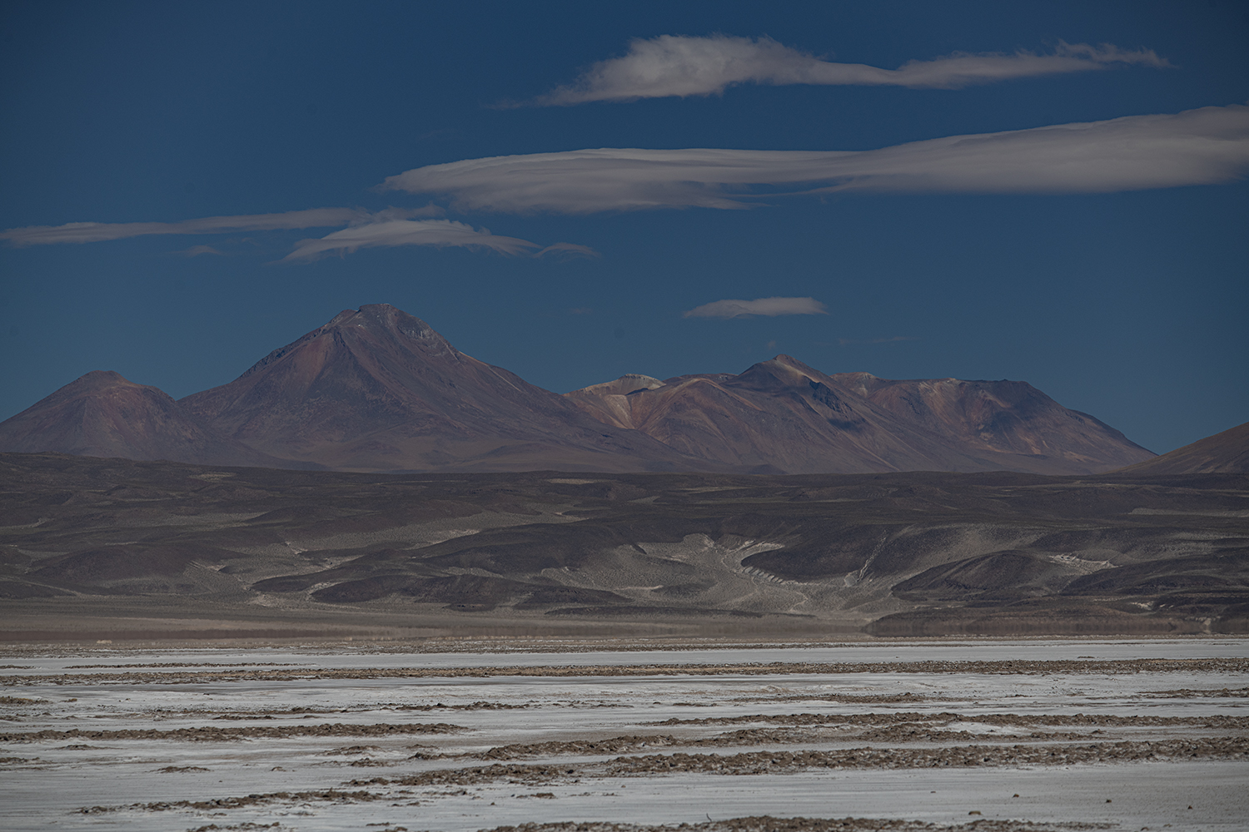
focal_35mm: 175
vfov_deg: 7.8
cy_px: 416
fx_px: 6071
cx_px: 624
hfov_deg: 11.7
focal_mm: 175
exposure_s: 1/320
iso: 100
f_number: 9
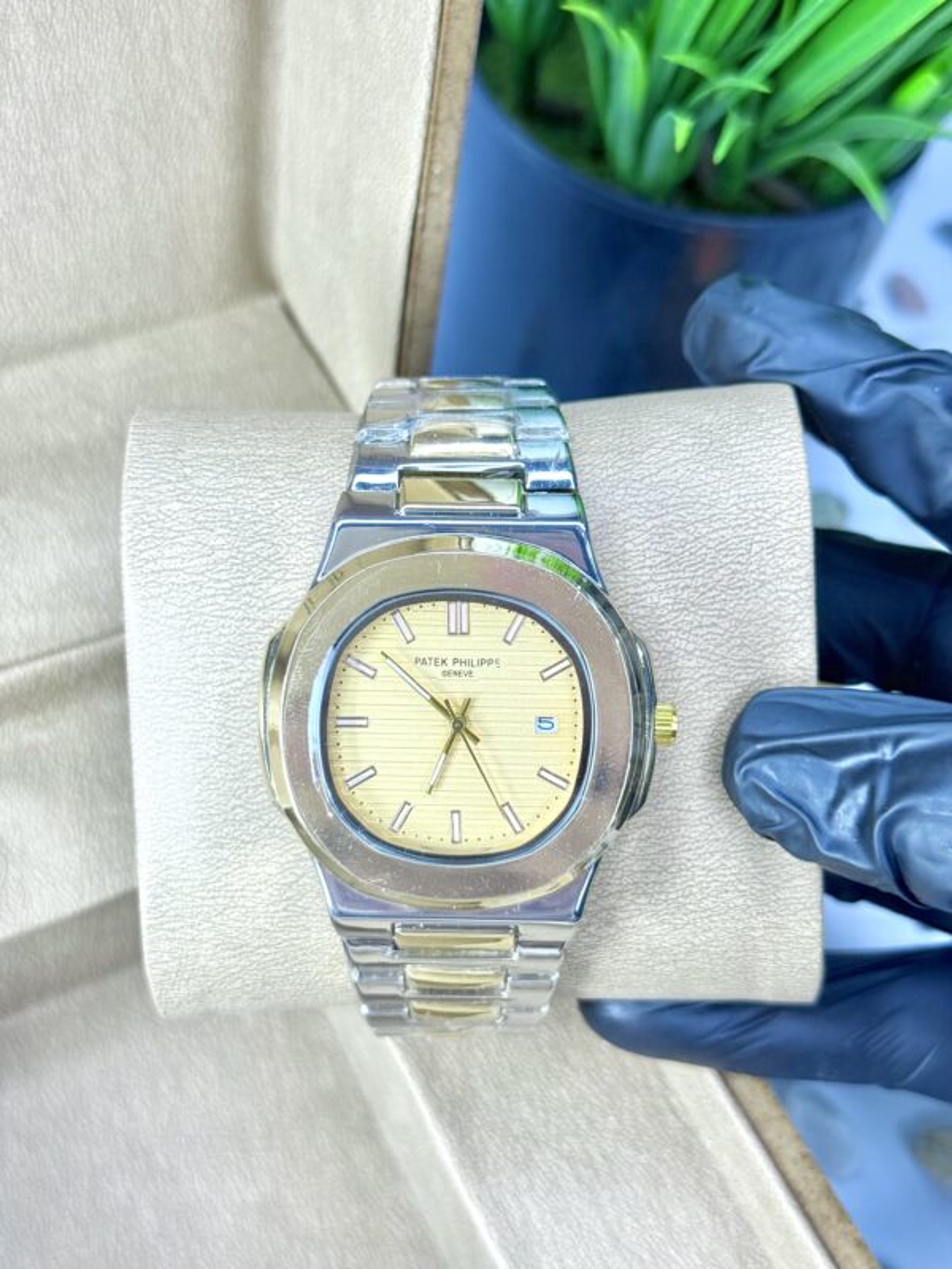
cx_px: 476
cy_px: 634
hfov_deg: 30.3
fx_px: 1760
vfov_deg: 39.7
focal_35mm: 48
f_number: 1.78
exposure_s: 1/233
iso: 80
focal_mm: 6.76
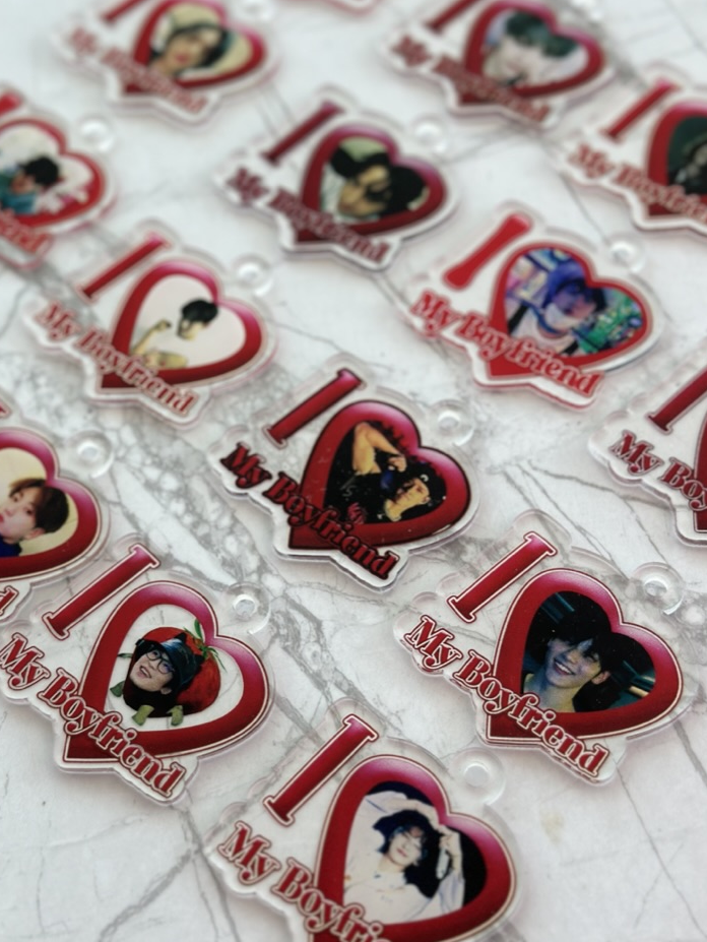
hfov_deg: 27.5
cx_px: 329
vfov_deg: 36.2
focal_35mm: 53
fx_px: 1442
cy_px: 462
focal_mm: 6.86
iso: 80
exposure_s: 1/192
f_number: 1.78
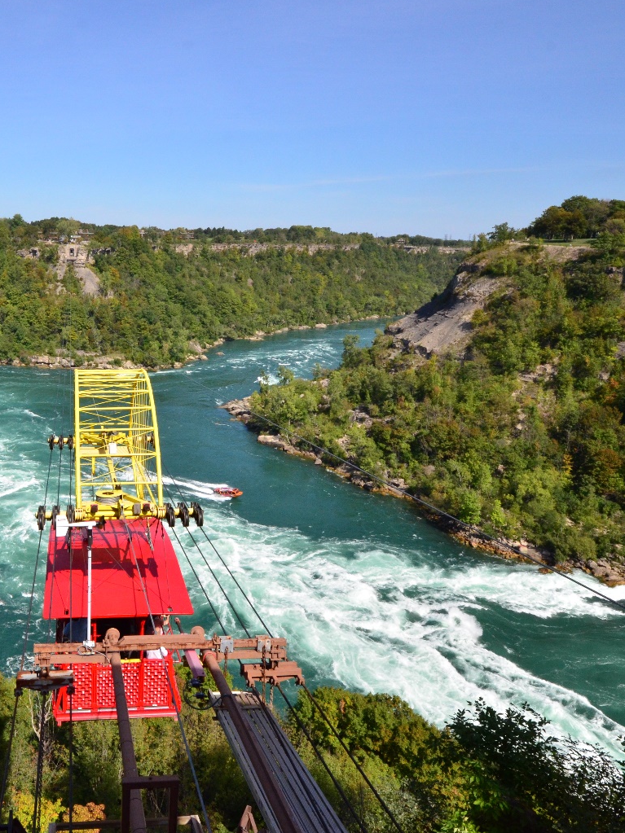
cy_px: 408
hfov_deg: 48.6
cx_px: 129
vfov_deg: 65.3
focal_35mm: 27
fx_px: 650
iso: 1000
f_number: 14
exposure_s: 1/800
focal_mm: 12
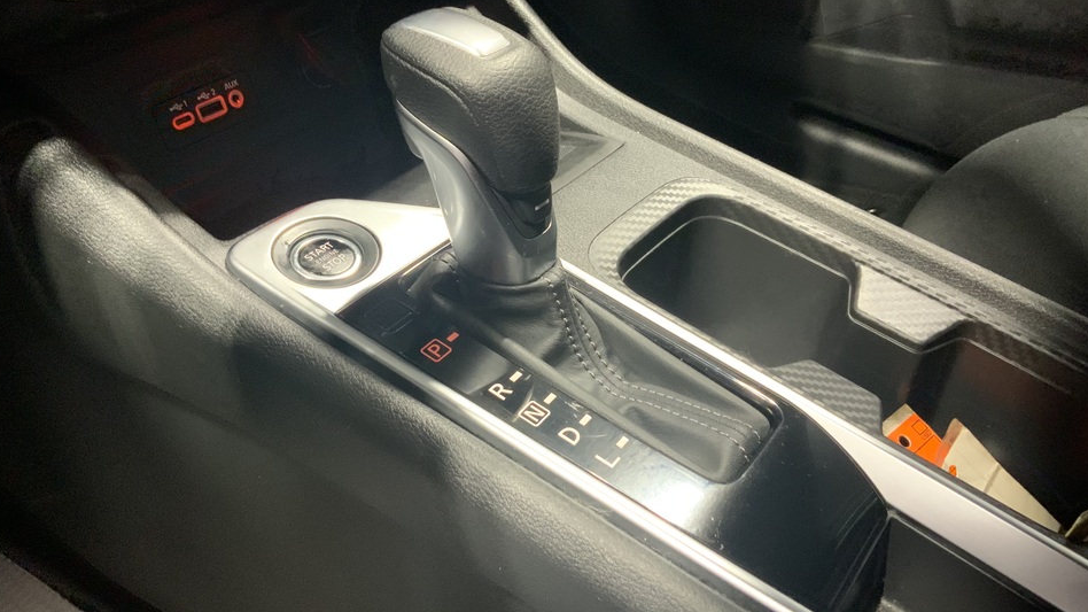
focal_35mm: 32
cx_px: 543
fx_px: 923
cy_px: 281
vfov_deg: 36.6
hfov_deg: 61.0
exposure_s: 1/60
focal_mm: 3
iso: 250
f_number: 1.8
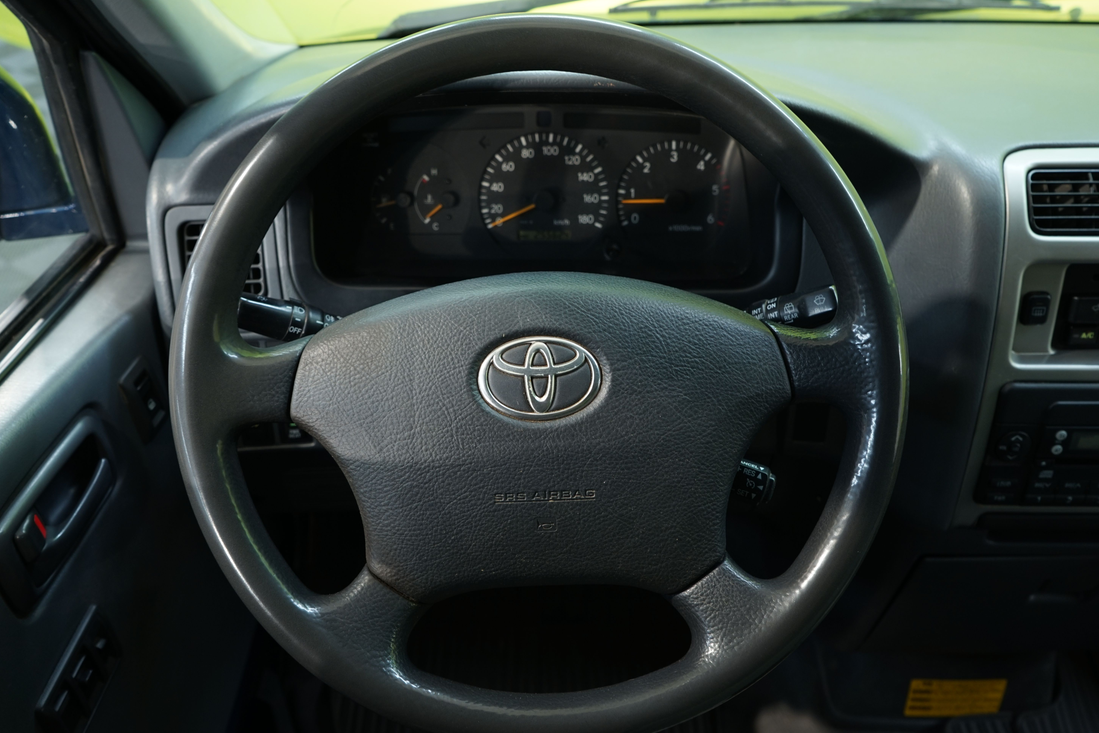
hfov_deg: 63.7
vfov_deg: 45.0
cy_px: 372
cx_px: 541
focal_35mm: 29
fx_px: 885
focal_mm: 28
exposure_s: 1/3
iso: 320
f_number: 5.6
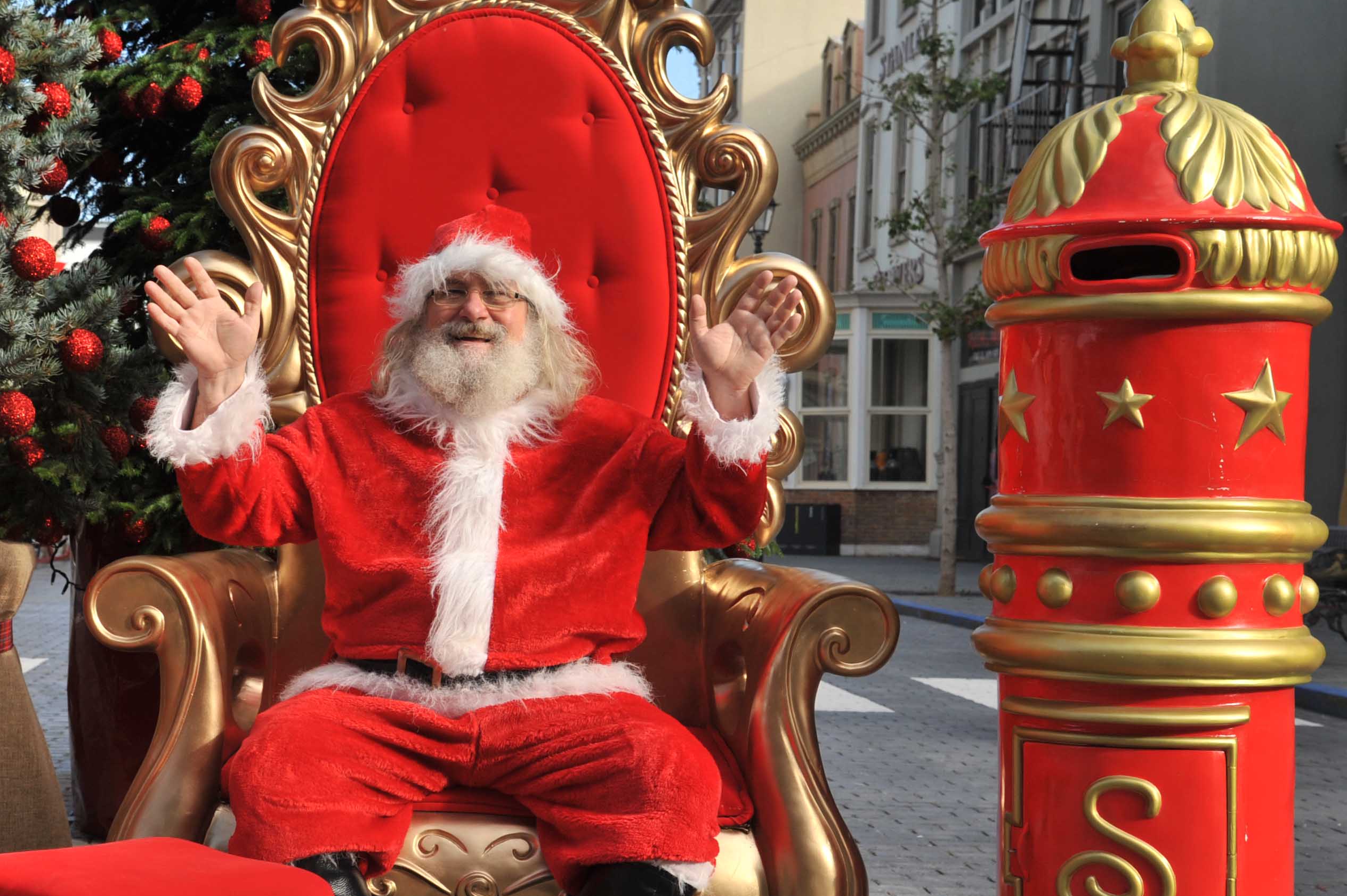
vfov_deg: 21.2
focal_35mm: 64
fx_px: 2393
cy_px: 558
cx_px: 426
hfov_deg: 31.1
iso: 400
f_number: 6.3
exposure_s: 1/500
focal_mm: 38
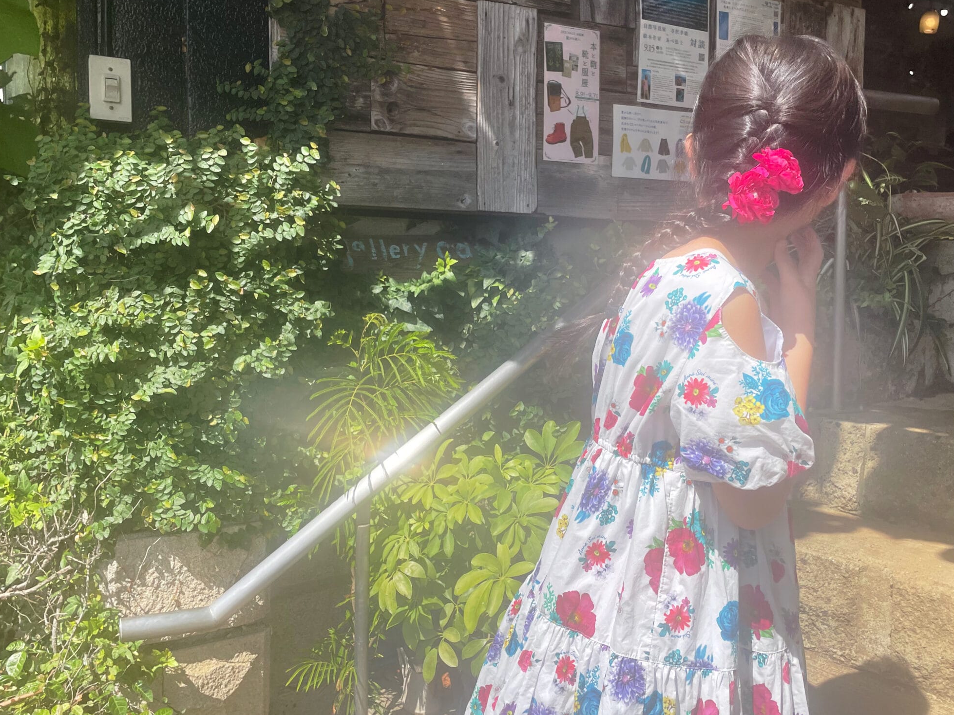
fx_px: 937
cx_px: 532
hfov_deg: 53.8
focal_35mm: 34
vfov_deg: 41.8
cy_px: 360
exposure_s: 1/2506
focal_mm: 4.2
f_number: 1.6
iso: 32
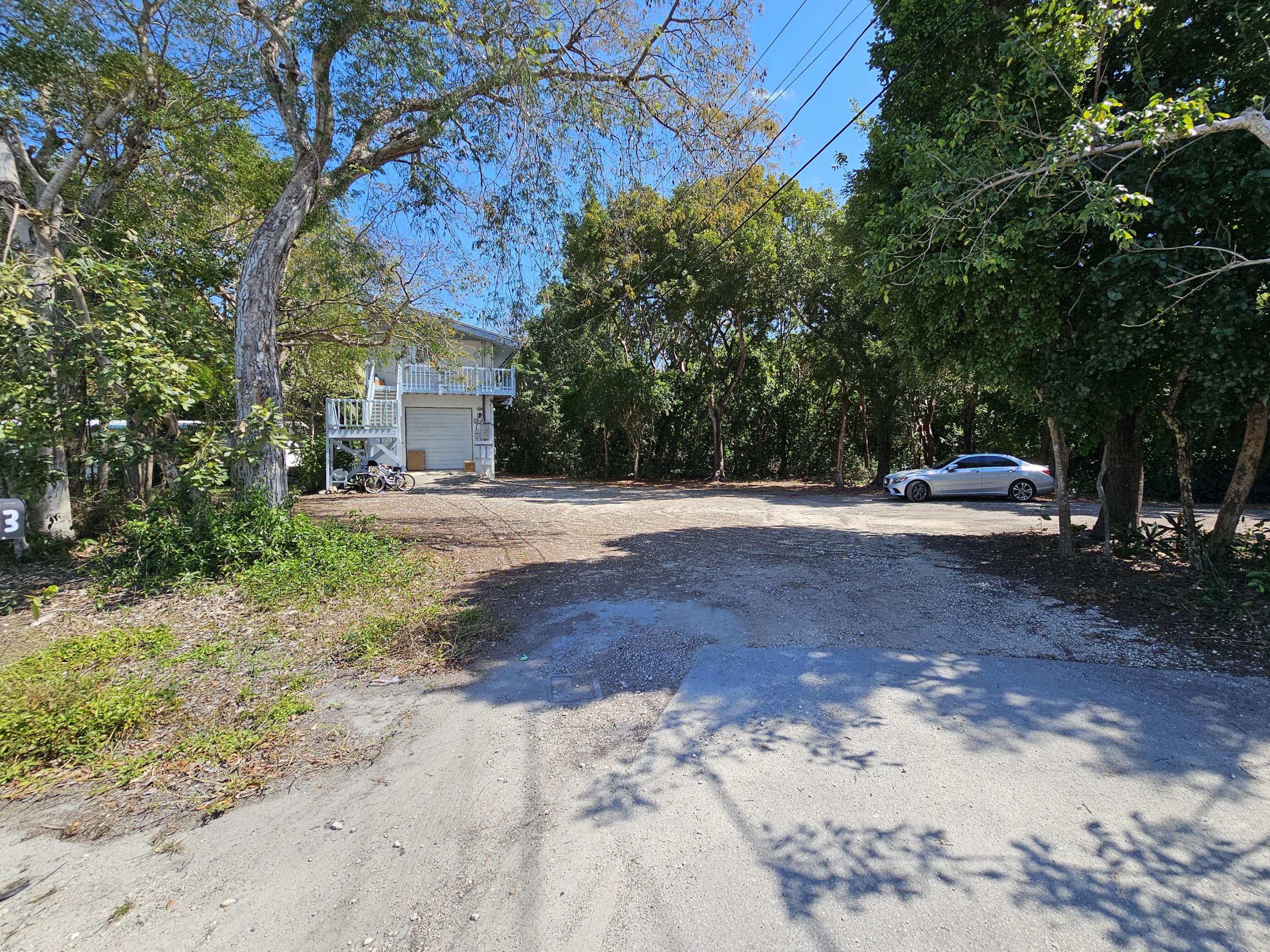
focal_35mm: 14
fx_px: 514
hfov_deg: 102.0
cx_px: 671
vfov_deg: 85.6
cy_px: 448
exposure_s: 1/1465
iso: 50
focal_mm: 2.2
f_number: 2.2
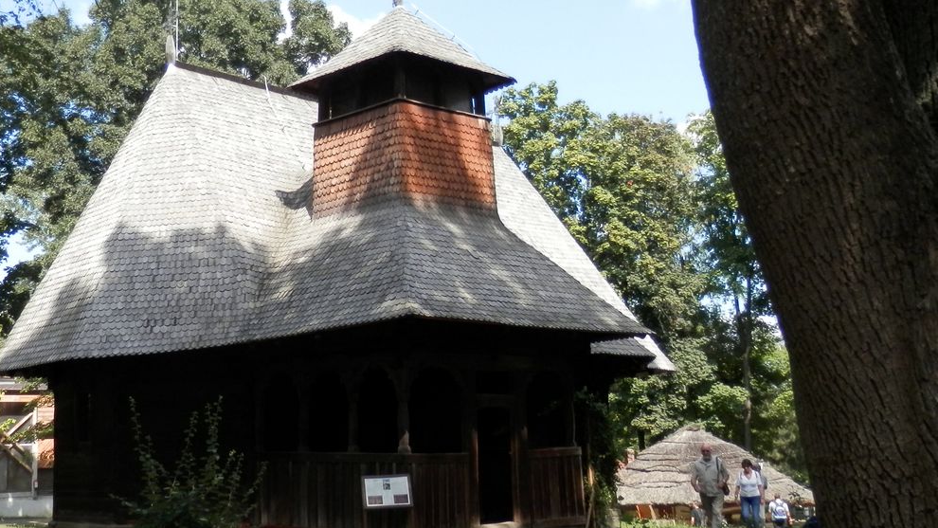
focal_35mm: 44
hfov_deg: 45.8
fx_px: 1094
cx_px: 332
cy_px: 280
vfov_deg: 27.1
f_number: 3
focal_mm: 4.5
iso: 80
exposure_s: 1/400
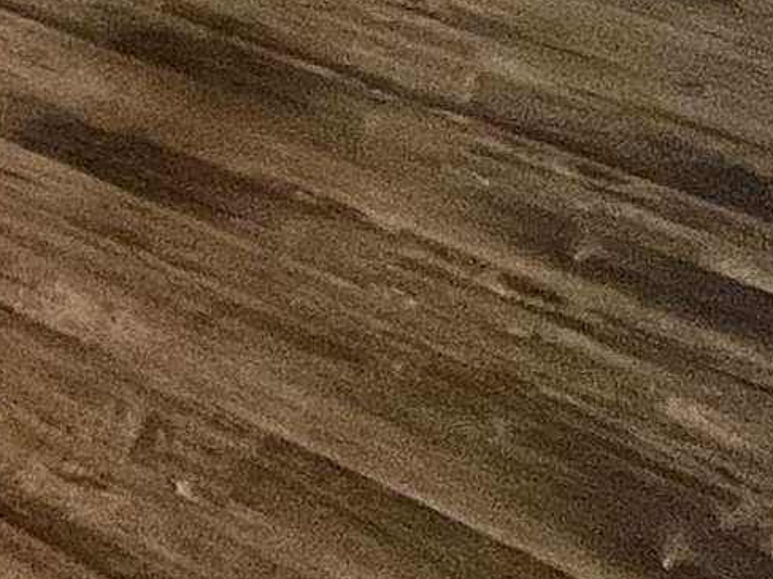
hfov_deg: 15.4
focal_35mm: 82
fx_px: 1831
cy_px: -746
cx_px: -1008
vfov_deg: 13.7
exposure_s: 1/60
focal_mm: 1.57
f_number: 1.8
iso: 200
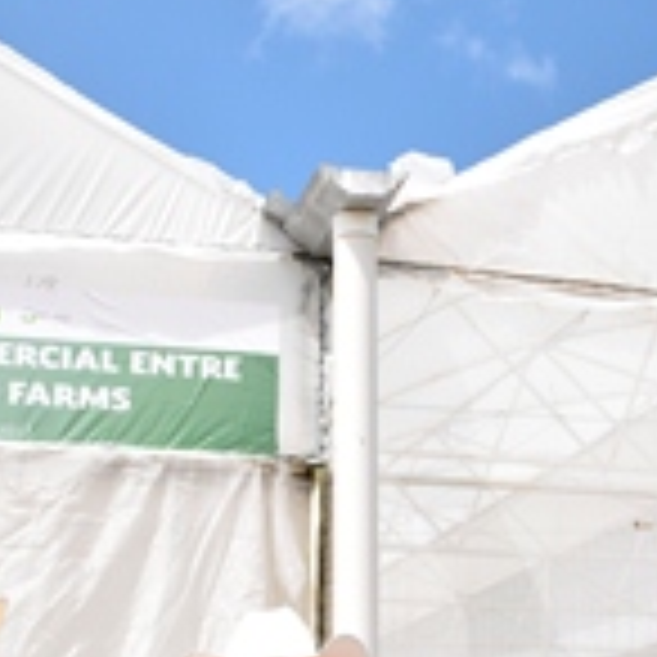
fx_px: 1847
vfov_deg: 19.8
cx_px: 392
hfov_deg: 20.2
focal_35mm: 86
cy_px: 601
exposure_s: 1/200
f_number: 13
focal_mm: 22
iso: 100
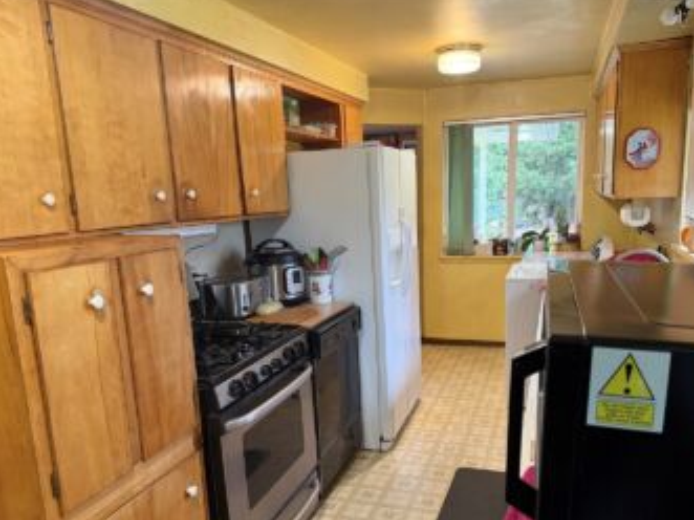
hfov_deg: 61.6
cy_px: 302
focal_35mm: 29
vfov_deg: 48.0
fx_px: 581
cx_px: 371
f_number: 1.78
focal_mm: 6.76
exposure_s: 1/60
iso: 400
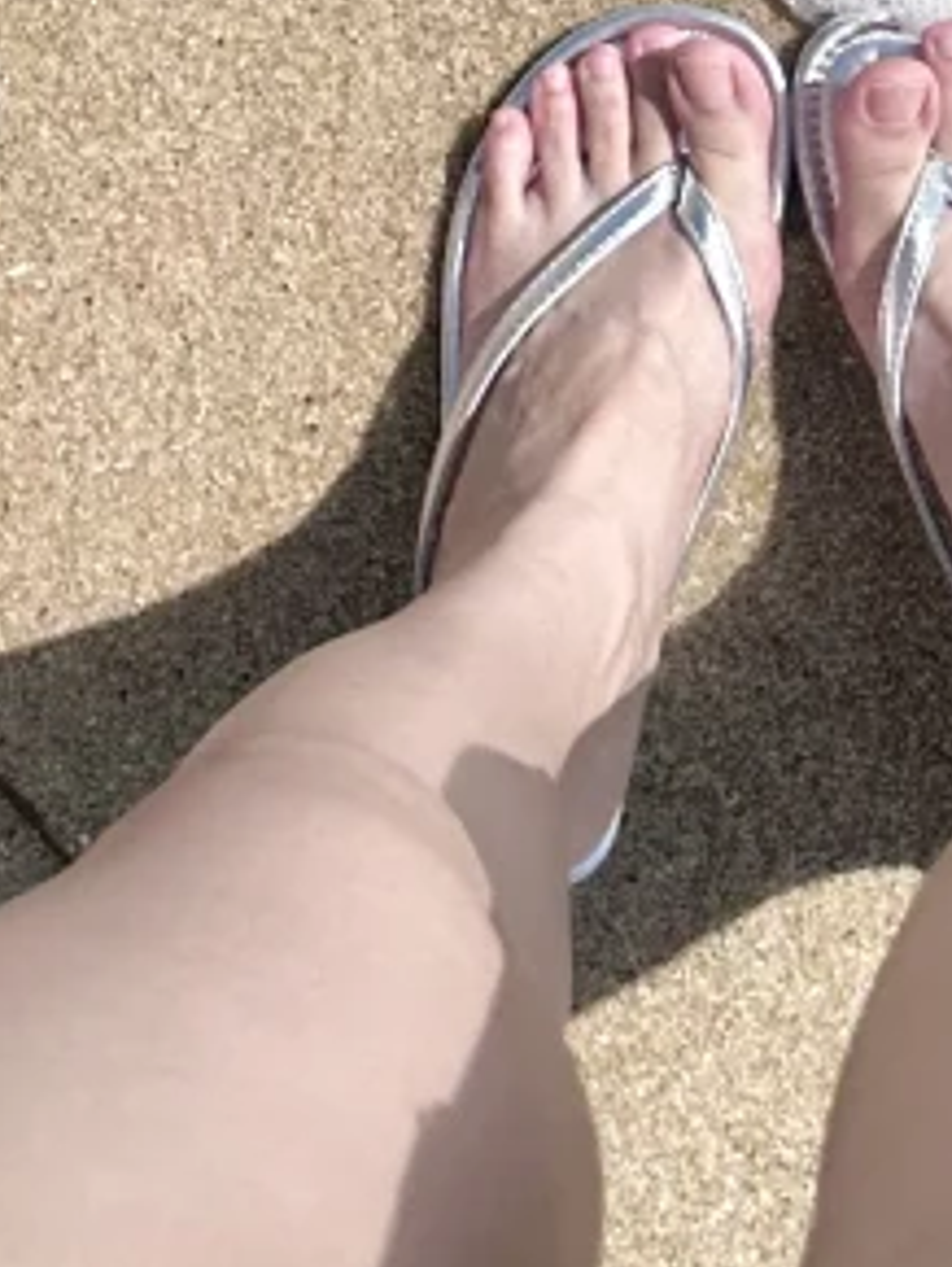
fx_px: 4357
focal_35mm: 119
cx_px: 48
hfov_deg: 12.4
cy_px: -677
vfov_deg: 15.2
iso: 80
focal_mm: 6.86
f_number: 1.78
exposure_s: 1/6623
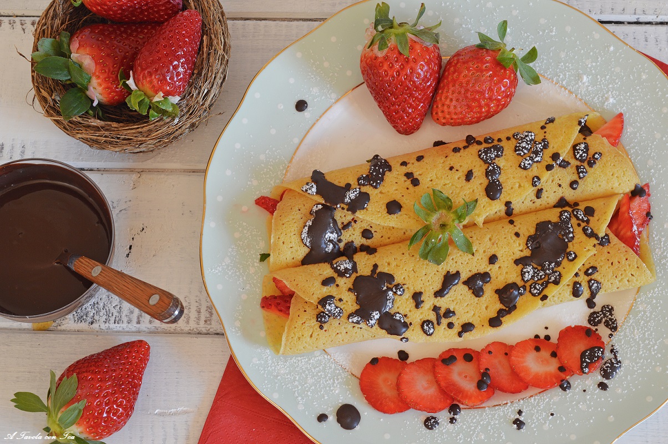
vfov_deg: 16.5
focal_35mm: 82
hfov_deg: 24.6
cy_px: 222
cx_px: 334
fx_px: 1529
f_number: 10
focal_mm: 55
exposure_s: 1/10
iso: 100
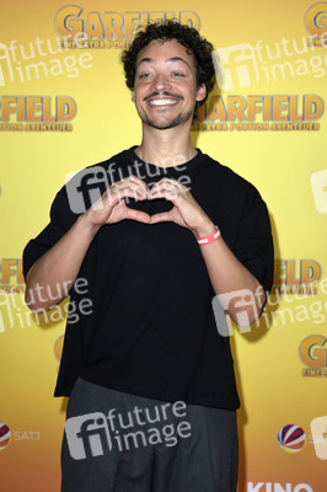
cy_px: 246
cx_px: 164
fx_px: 1337
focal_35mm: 98
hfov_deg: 13.9
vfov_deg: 20.8
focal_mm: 98
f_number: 5.6
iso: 640
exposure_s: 1/250
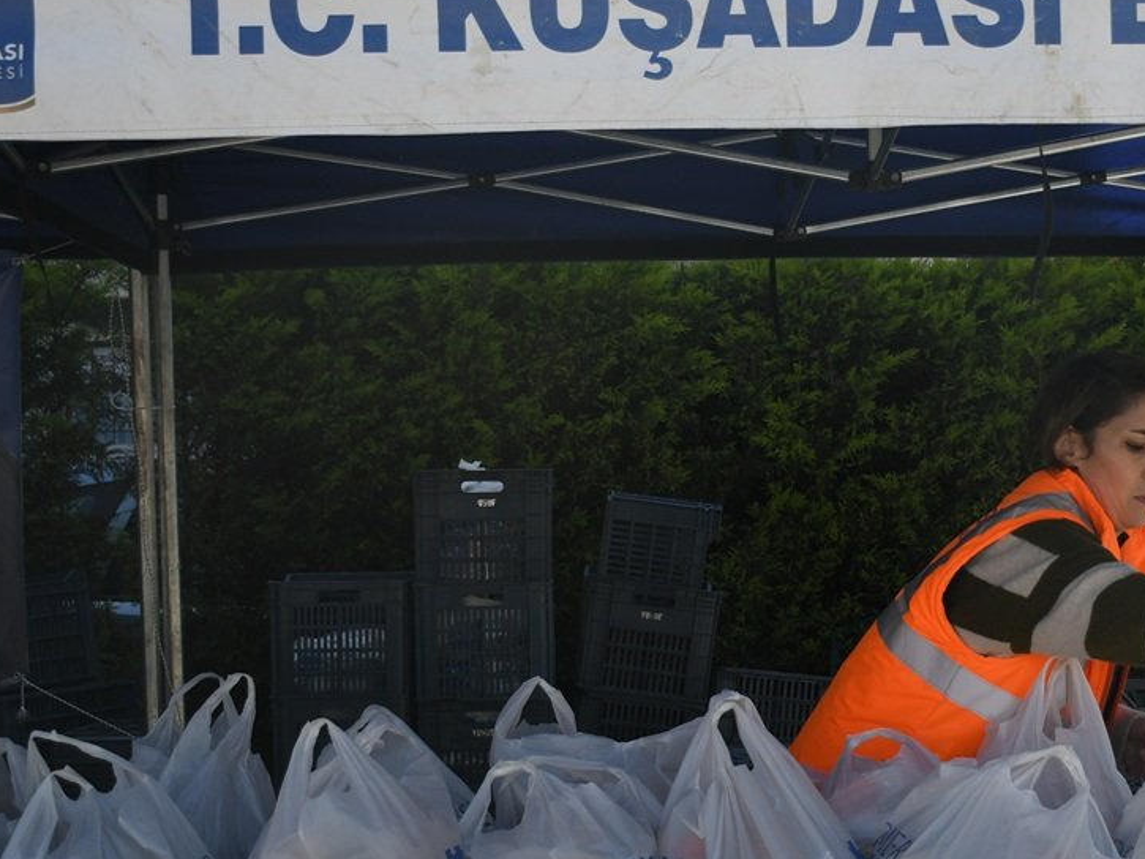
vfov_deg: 20.4
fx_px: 2382
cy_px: 458
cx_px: 812
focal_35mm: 72
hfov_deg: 26.8
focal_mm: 26
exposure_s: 1/800
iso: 140
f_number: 4
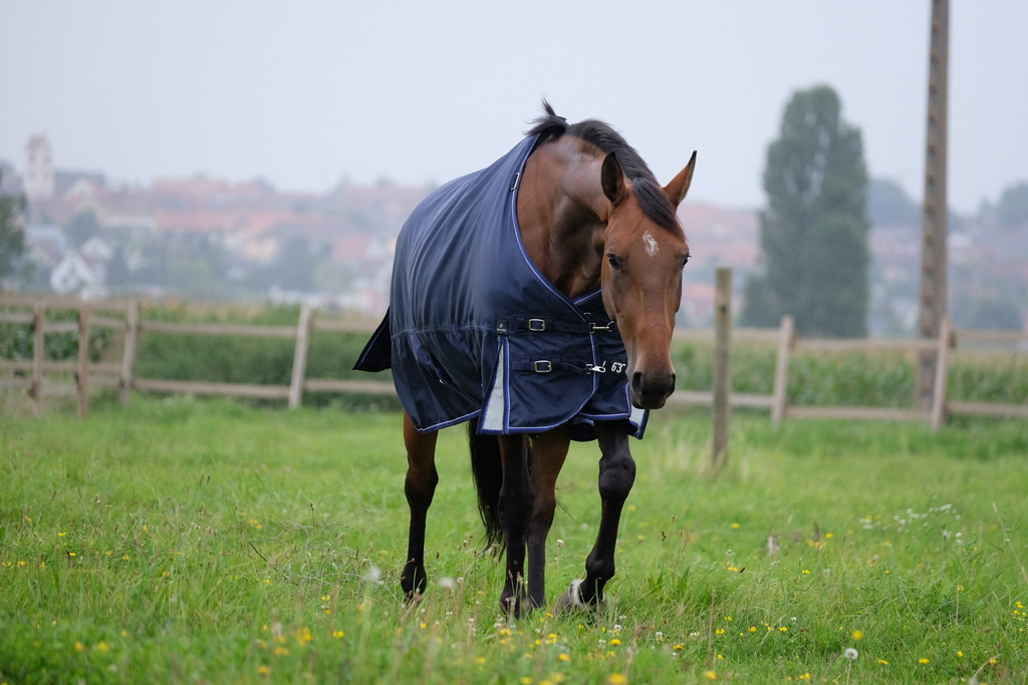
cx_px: 514
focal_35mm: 186
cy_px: 342
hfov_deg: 11.1
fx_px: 5312
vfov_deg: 7.4
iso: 800
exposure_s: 1/1000
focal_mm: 124.3
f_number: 2.8
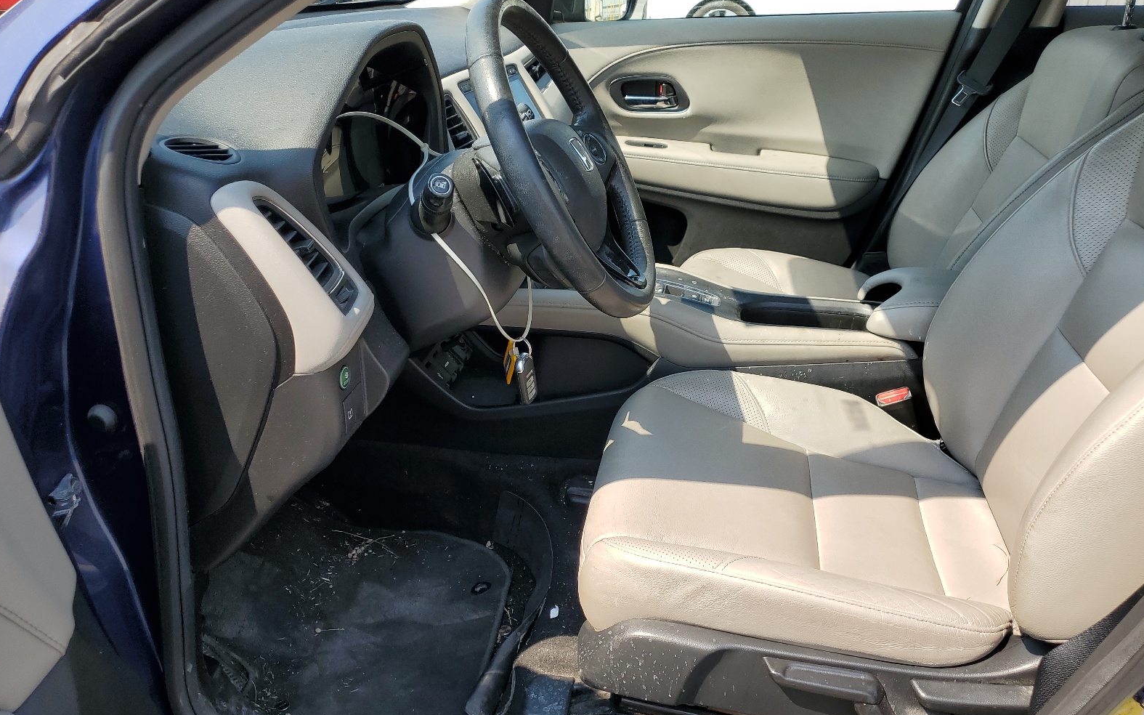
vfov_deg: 44.5
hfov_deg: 66.5
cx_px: 571
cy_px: 398
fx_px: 873
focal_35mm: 28
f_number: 1.5
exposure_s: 1/1000
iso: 50
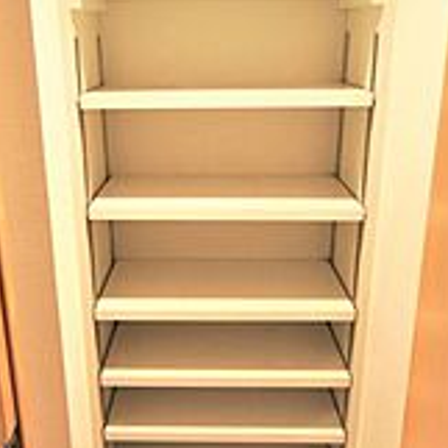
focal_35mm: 38
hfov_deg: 43.6
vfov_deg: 43.9
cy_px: 220
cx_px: 174
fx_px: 556
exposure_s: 1/30
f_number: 3.5
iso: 100
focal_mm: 10
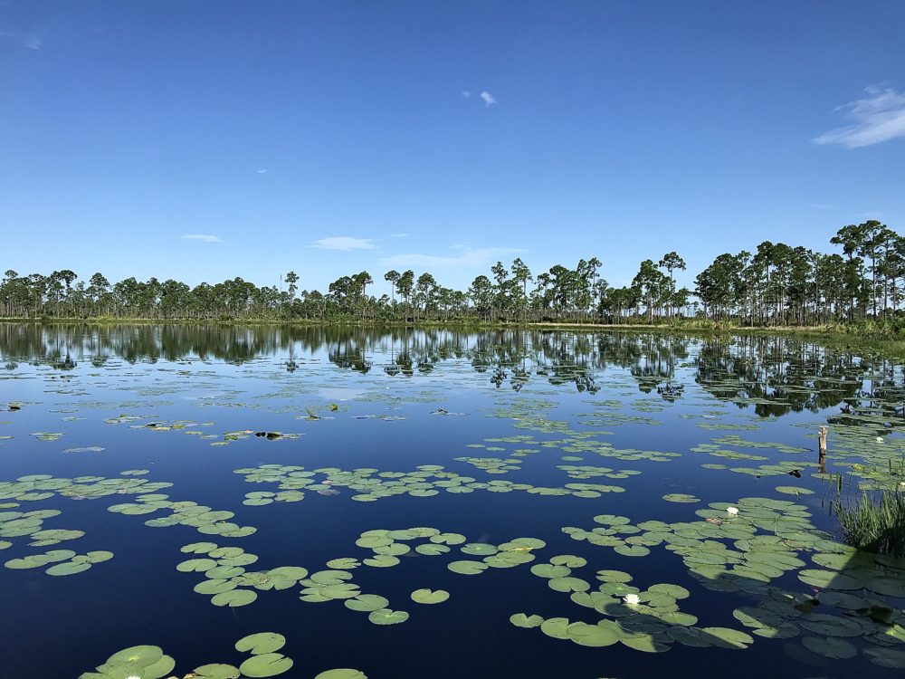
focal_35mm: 28
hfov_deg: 63.4
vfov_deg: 49.7
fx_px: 732
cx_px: 452
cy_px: 340
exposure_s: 1/2660
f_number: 1.8
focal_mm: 3.99
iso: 20
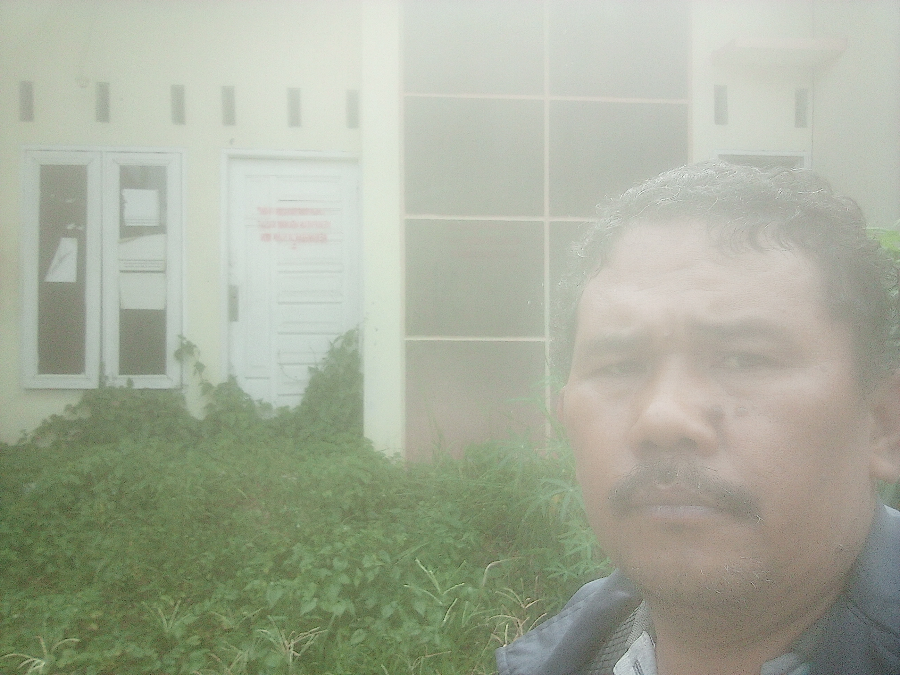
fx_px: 728
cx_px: 450
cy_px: 338
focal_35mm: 28
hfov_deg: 63.4
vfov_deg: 49.7
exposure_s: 1/246
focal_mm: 2.64
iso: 103
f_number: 2
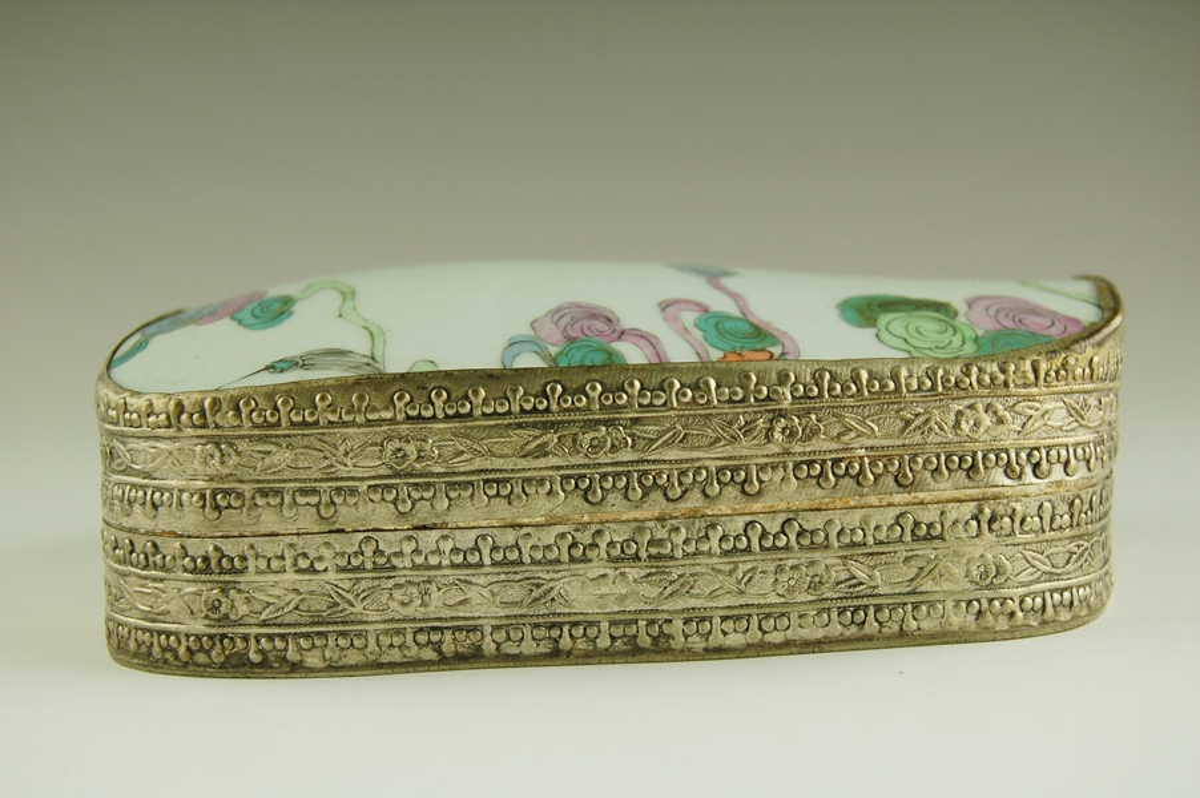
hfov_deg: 37.9
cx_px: 600
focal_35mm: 52
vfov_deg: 25.7
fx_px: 1749
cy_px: 399
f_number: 5.6
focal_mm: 35
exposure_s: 1/125
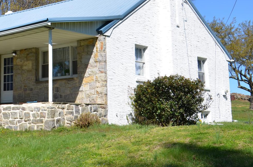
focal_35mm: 79
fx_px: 554
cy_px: 23
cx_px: 23
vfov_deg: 17.0
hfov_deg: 24.9
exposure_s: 1/250
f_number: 8
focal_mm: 25
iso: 100
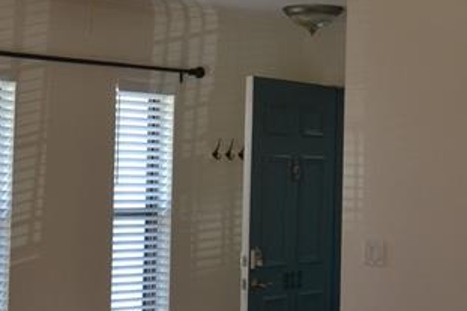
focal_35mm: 79
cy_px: 146
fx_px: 1024
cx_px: 107
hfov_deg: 25.3
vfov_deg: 17.3
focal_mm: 16
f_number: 5
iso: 400
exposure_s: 1/100
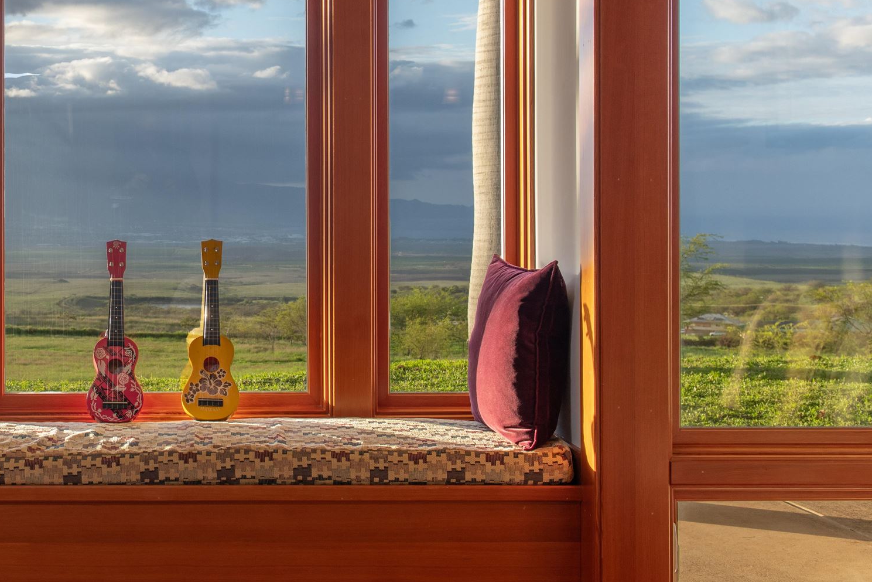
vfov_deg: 20.5
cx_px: 162
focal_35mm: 66
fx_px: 1599
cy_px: 189
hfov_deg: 29.7
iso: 160
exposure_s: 1/30
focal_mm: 32
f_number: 8
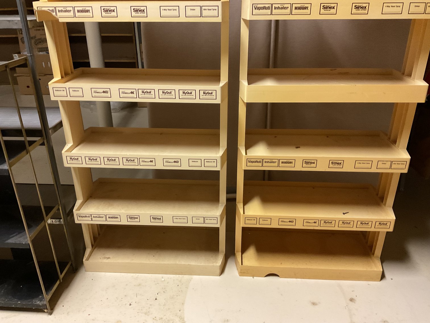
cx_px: 215
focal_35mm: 29
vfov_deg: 48.2
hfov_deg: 61.7
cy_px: 162
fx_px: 360
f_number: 1.8
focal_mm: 3
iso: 250
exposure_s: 1/40
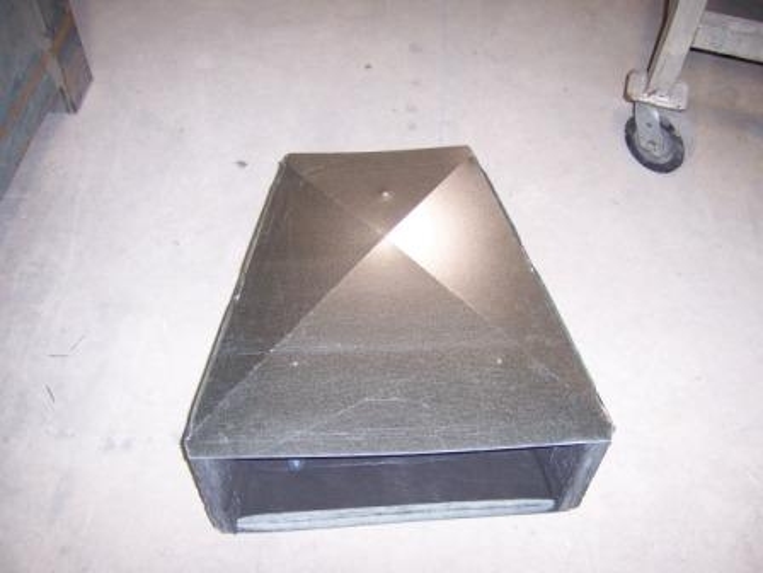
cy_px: 286
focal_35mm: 36
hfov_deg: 51.4
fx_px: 794
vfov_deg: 39.7
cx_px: 382
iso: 125
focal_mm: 6.2
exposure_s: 1/60
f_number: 2.8
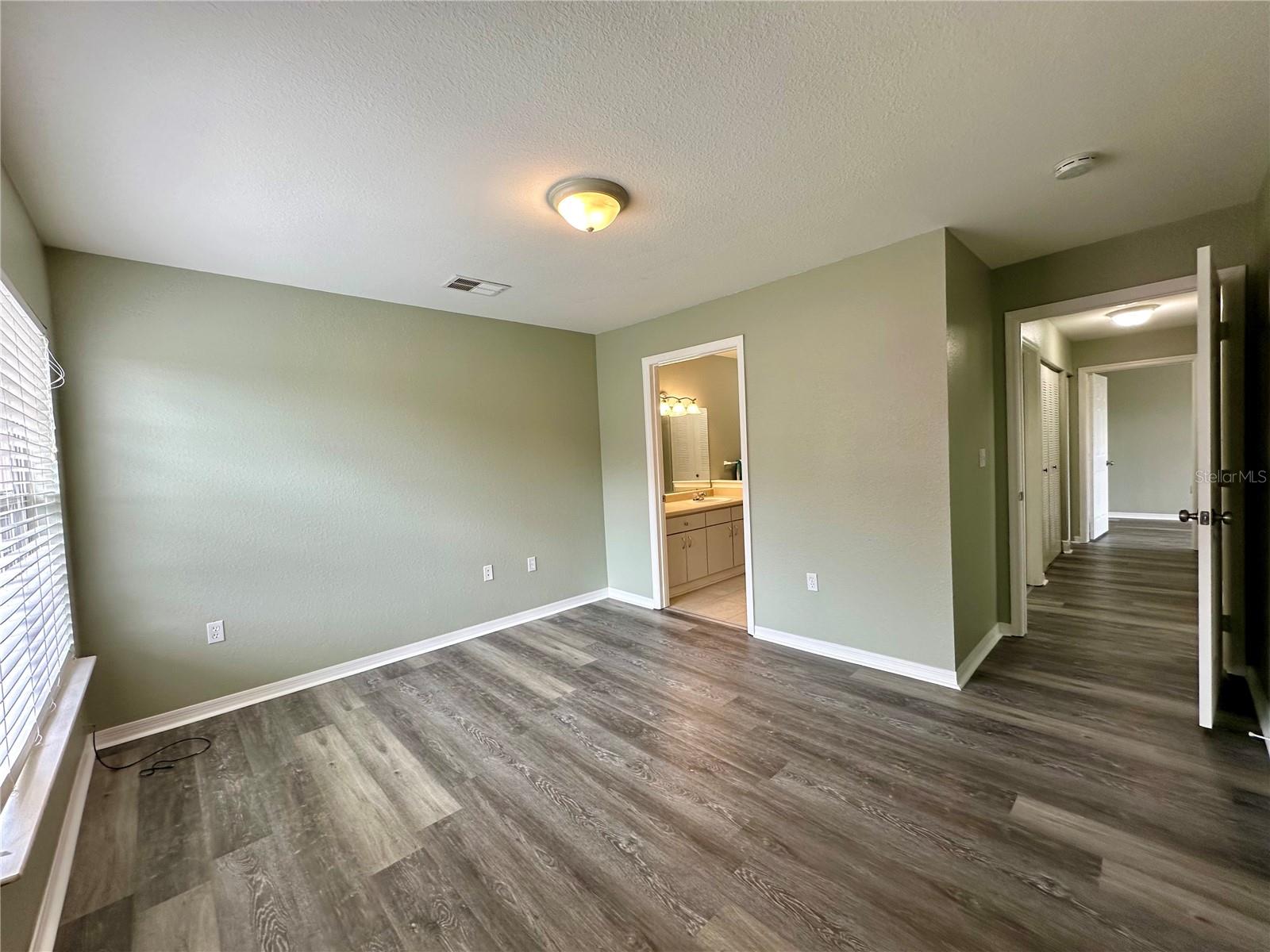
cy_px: 476
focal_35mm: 14
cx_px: 635
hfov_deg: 102.1
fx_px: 514
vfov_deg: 85.7
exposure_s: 1/120
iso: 100
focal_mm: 2.22
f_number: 2.2
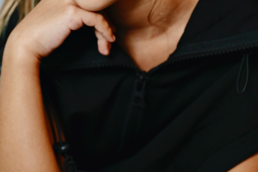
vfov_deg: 5.0
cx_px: 120
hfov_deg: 7.5
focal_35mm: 274
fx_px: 1964
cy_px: 5
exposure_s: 1/200
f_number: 4
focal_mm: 163
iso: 2500
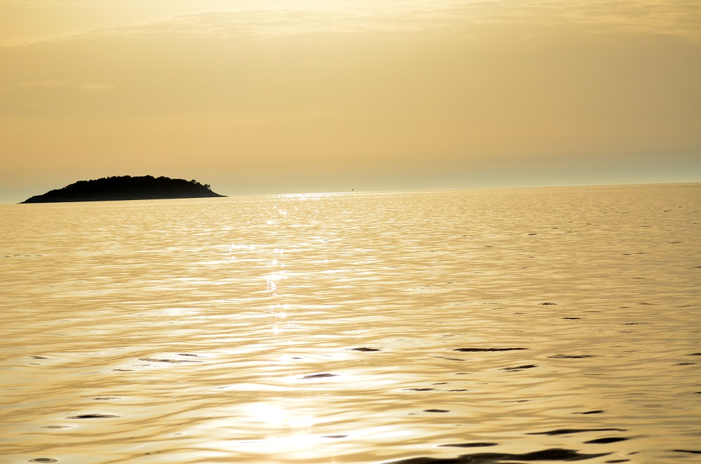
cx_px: 350
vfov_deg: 13.0
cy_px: 232
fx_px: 2040
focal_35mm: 105
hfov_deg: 19.5
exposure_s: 1/8000
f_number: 4.5
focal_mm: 70
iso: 280
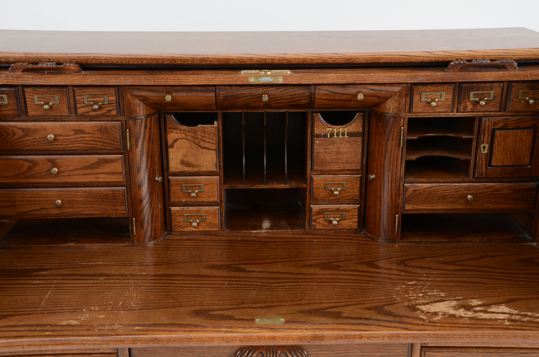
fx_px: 717
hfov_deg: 41.2
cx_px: 270
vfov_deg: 28.0
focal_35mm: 48
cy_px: 178
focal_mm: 32
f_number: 8
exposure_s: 1/80
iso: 160
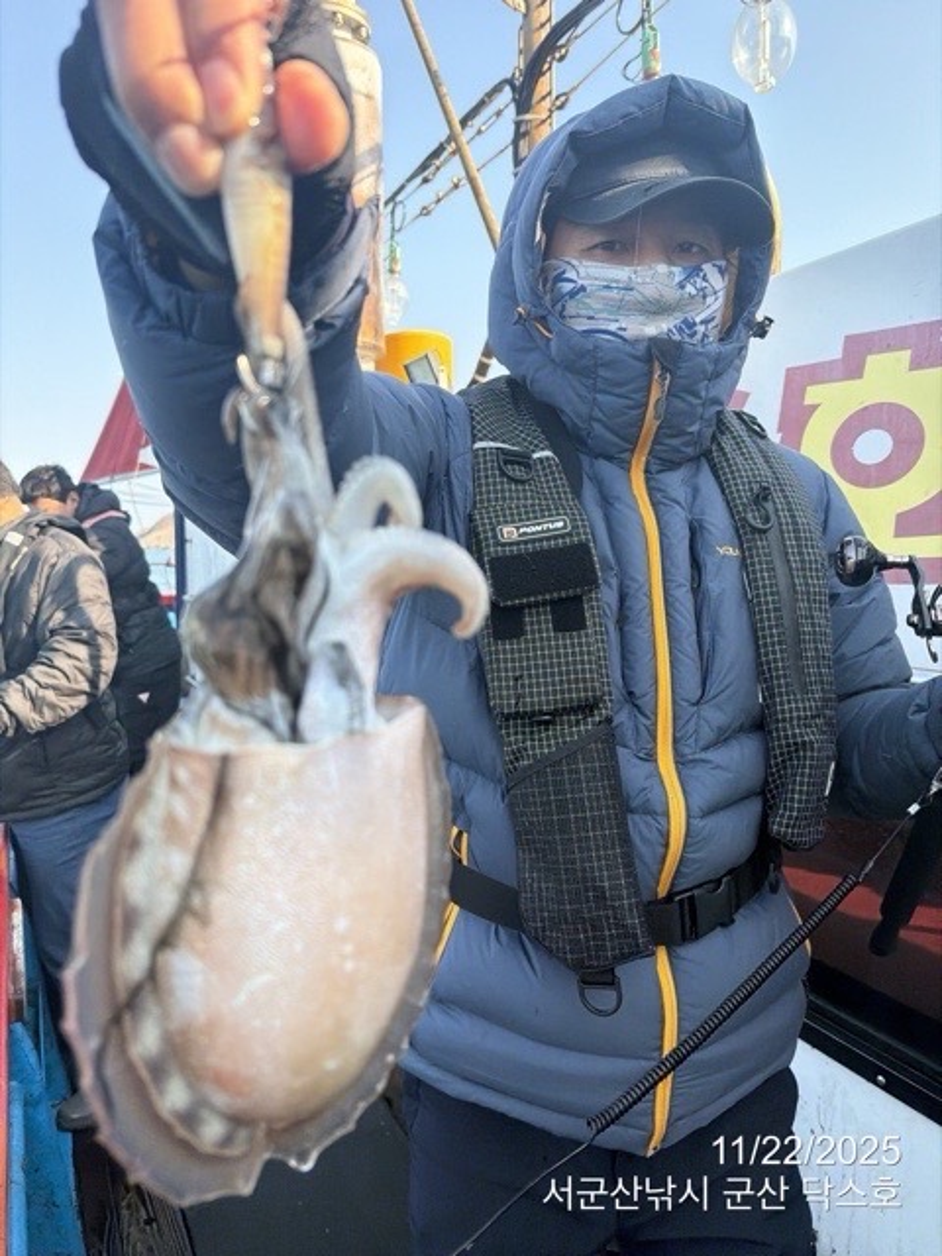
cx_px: 471
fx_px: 871
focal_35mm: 24
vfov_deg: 71.6
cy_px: 628
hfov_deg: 56.8
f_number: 1.78
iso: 400
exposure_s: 1/4167
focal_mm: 6.76
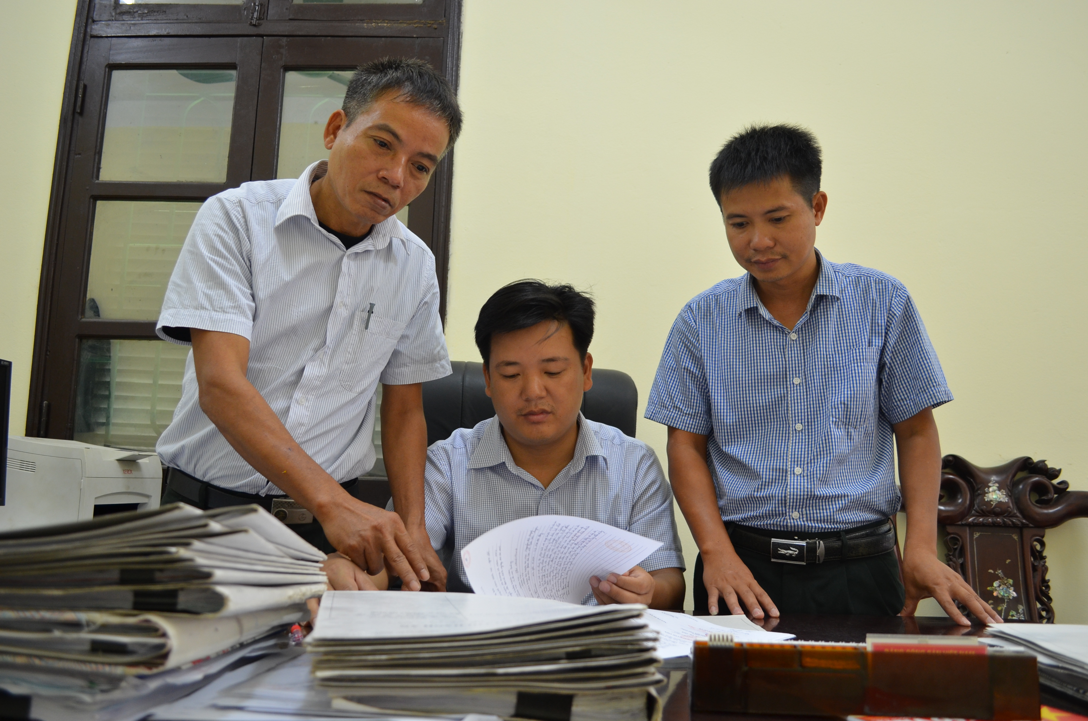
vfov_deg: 43.4
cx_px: 544
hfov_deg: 62.0
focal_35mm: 30
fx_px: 905
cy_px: 360
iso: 400
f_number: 4
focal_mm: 20
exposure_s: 1/20
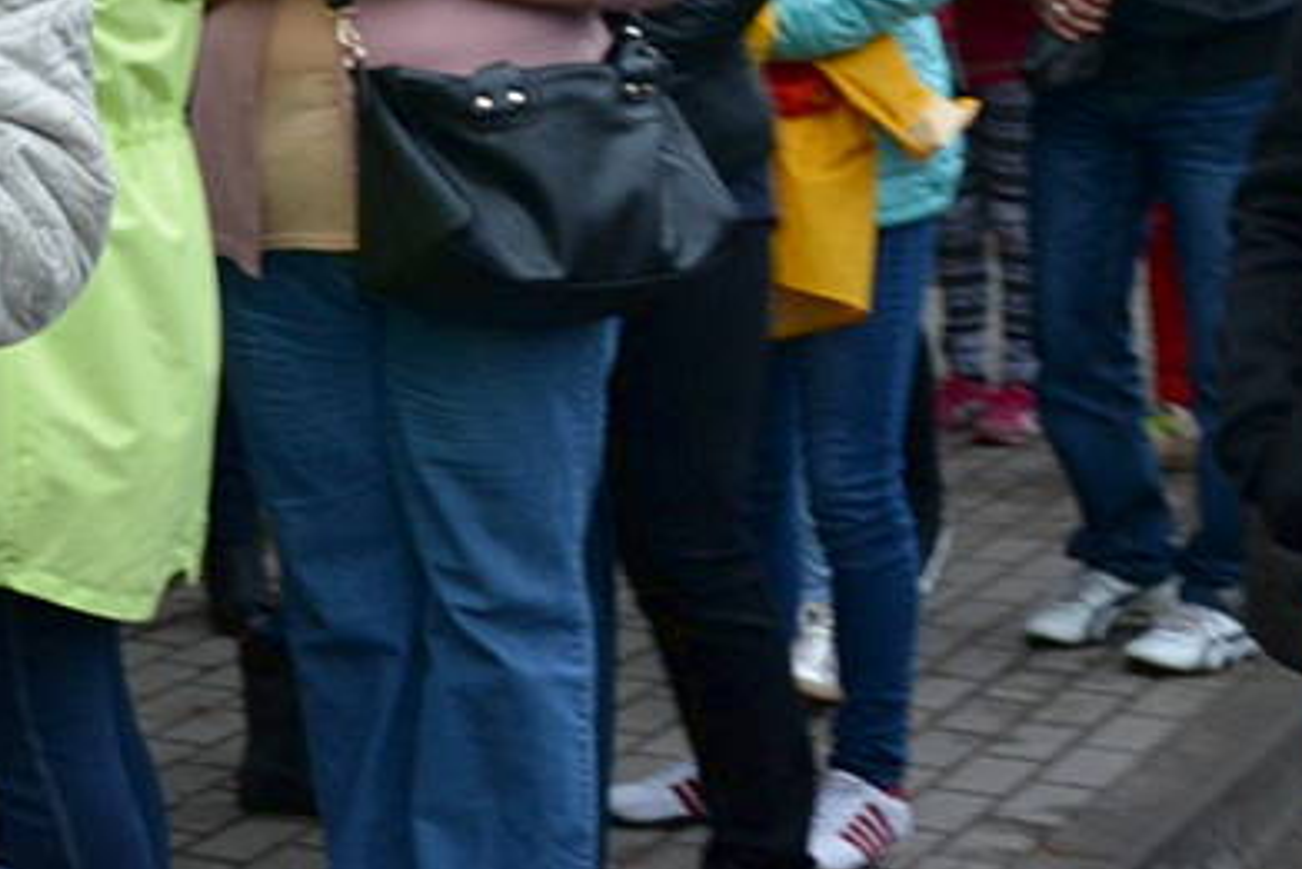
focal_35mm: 114
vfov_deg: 11.9
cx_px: -63
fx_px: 4127
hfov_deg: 17.4
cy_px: 3
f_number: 4.5
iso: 800
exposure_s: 1/60
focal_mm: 35
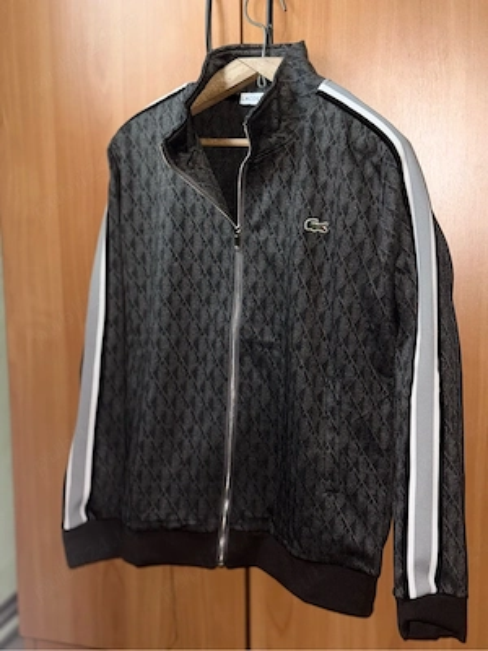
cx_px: 244
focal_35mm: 48
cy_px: 326
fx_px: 902
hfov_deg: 30.3
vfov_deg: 39.7
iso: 80
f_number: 1.78
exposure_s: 1/4
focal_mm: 6.76
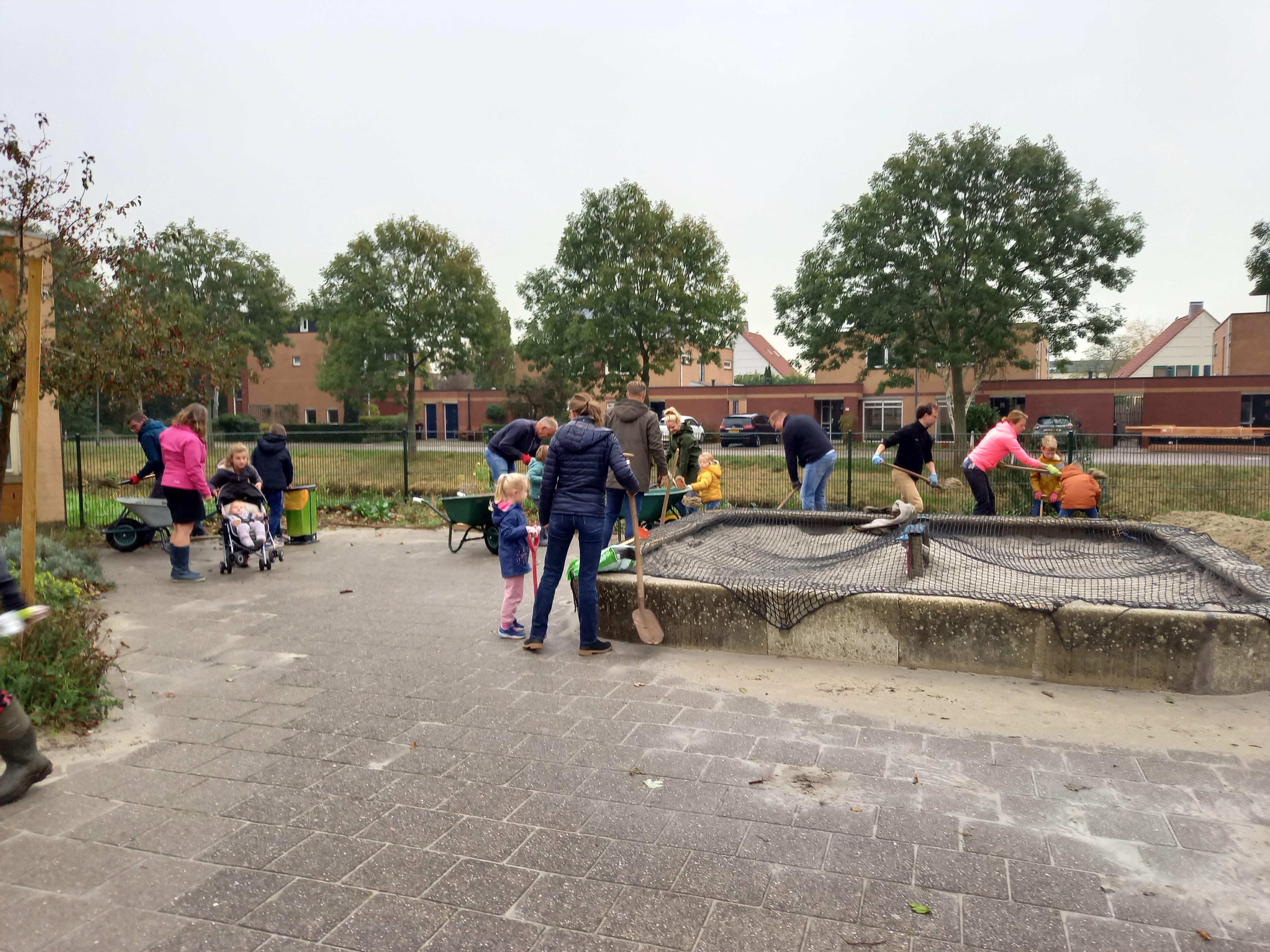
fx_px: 917
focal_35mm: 25
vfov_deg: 54.9
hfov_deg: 69.4
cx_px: 635
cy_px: 476
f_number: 2
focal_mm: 4.6
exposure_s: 1/49
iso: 80
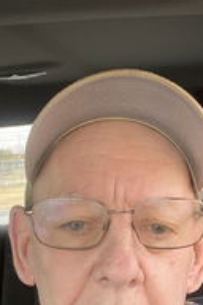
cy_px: 205
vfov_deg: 30.7
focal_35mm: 65
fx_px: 550
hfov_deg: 20.9
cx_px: 119
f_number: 2.2
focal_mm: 2.71
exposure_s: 1/60
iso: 200
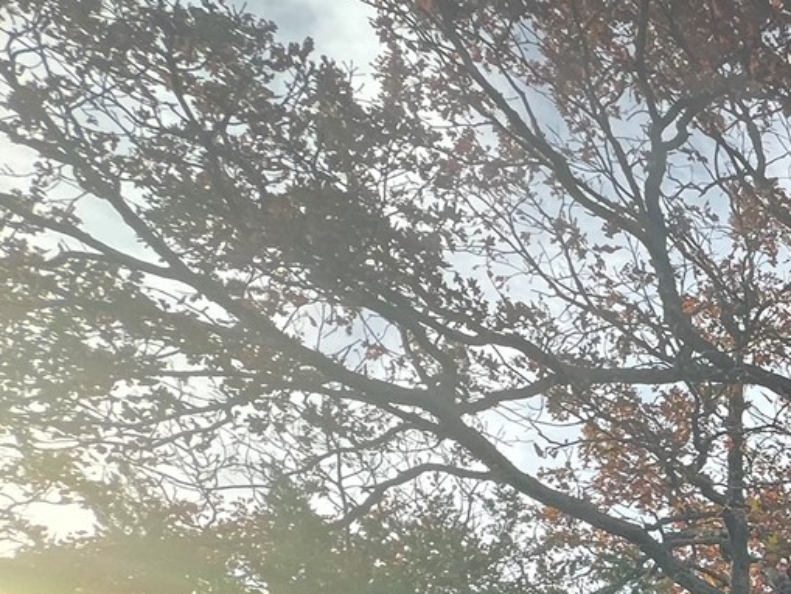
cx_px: 1411
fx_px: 1120
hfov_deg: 22.6
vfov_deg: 24.8
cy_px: 816
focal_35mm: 49
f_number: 1.8
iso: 32
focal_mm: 1.57
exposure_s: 1/268
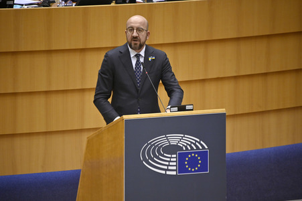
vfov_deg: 2.7
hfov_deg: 4.1
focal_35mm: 500
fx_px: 4191
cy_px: 100
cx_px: 151
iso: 2000
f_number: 6.3
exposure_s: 1/250
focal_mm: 500
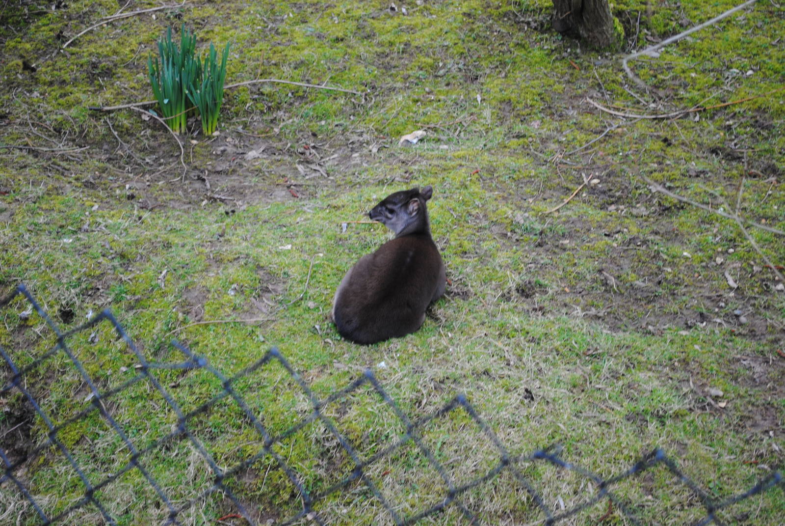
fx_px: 1801
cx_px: 392
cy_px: 263
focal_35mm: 82
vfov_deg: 16.6
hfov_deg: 24.6
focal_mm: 55
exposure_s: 1/50
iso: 200
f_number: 5.6
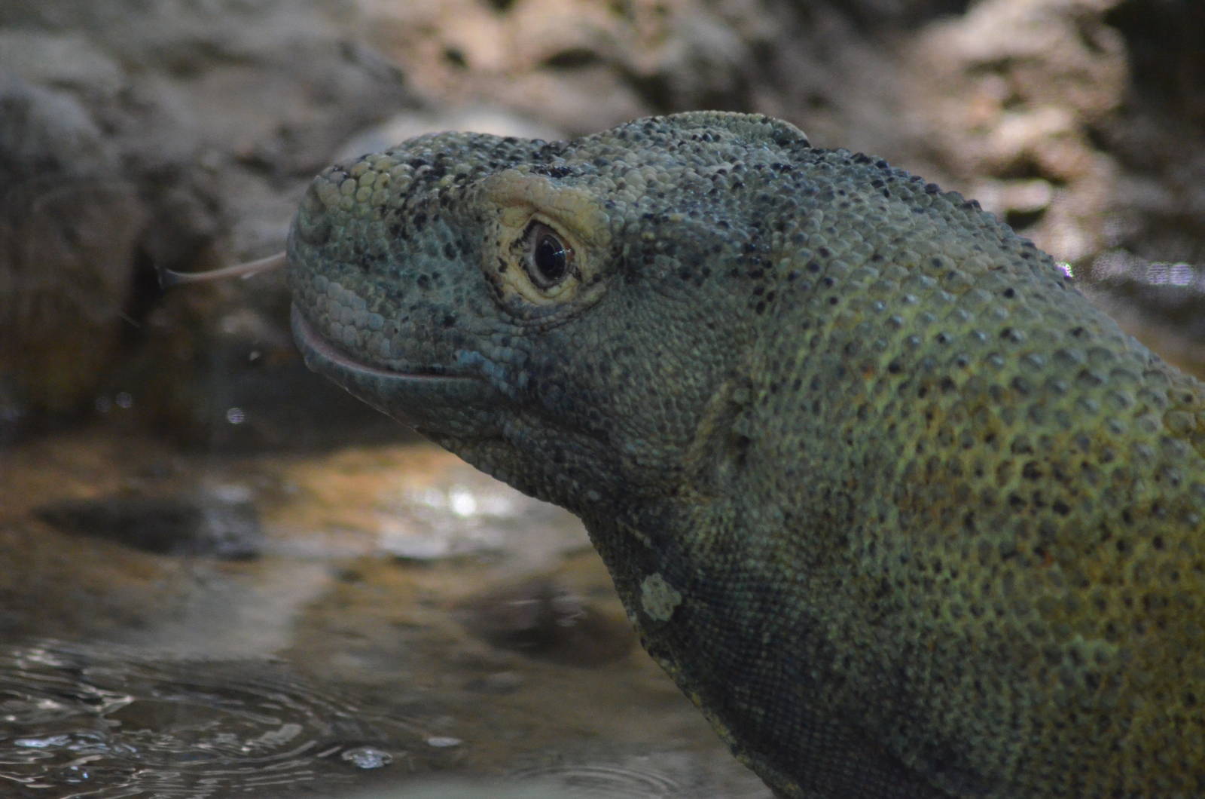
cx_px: 602
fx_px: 12026
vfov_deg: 3.8
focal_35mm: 360
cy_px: 400
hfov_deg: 5.7
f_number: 5
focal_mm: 240
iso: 3200
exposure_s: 1/200
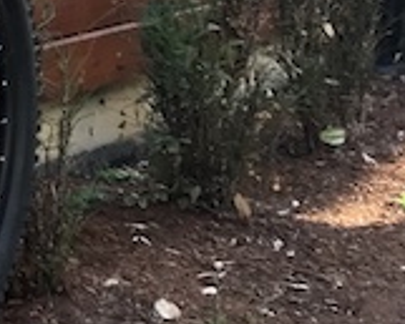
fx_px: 1631
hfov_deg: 11.6
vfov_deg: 11.3
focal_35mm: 136
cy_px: 23
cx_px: -576
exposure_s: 1/60
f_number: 1.8
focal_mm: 3.99
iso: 25
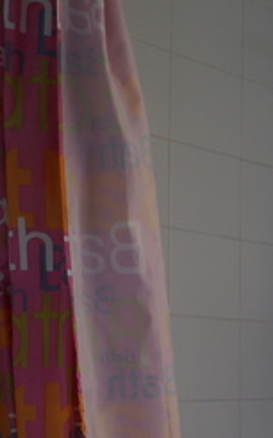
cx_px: 544
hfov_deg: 15.9
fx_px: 762
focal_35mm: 64
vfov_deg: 30.0
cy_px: 428
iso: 200
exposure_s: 1/60
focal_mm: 10
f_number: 4
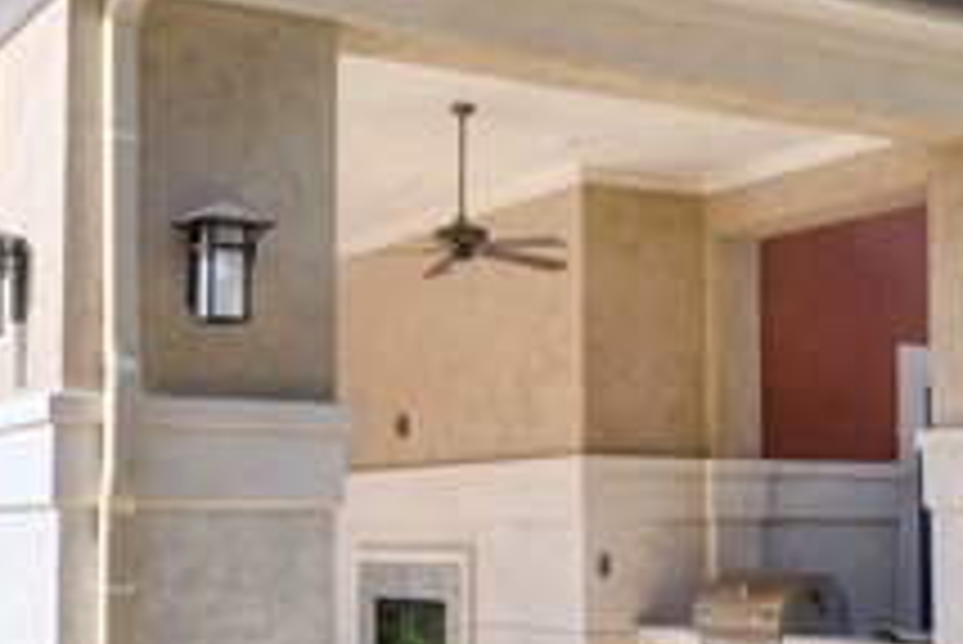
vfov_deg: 21.5
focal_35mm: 63
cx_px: 572
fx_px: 1686
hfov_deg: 31.8
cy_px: 414
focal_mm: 30
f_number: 13
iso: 800
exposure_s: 1/640
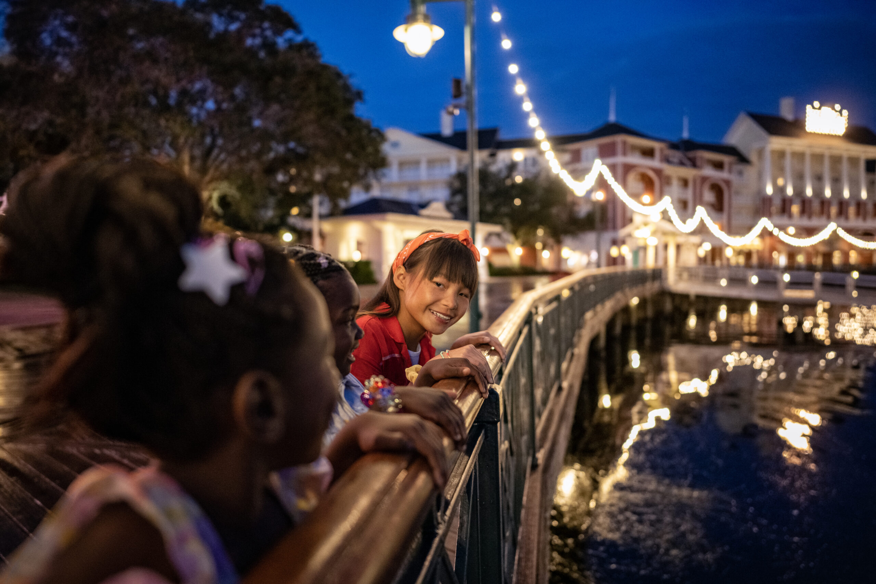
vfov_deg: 53.1
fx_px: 584
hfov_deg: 73.7
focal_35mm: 24
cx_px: 438
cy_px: 292
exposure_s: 1/125
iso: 4000
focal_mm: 24
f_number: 1.8
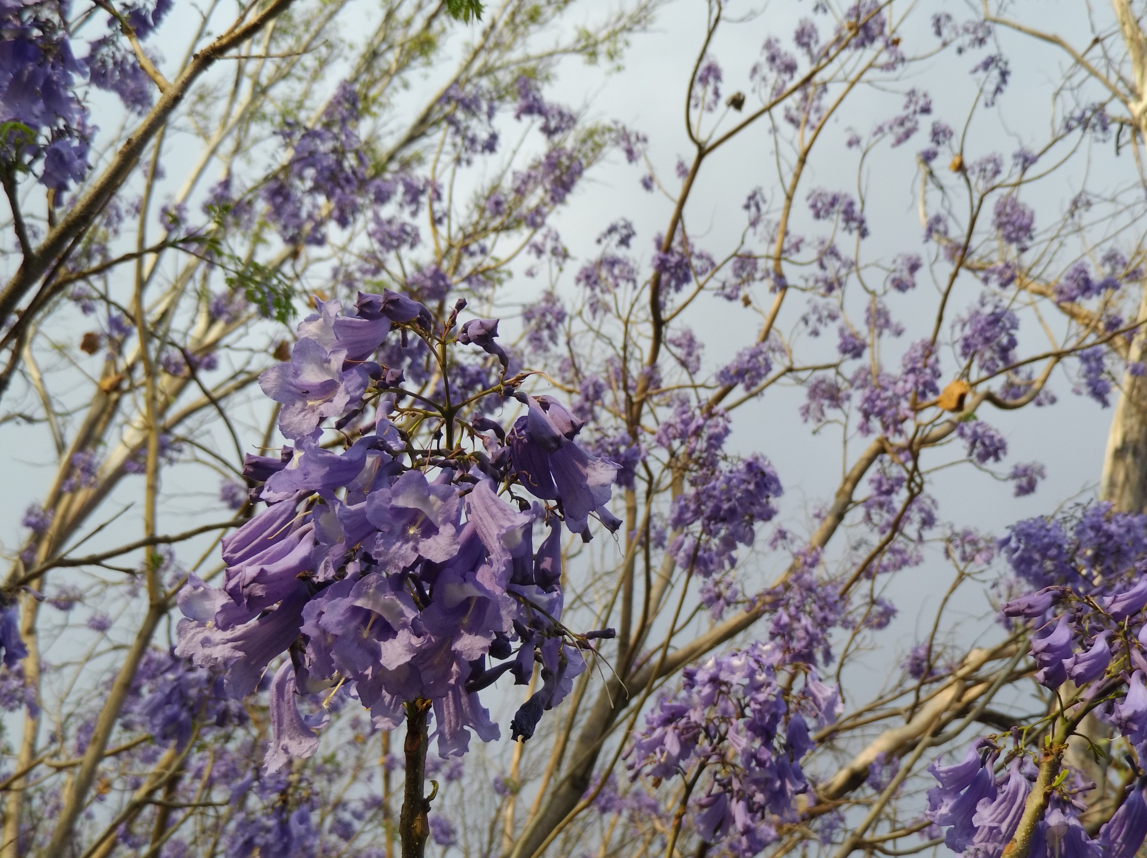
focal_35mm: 49
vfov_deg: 29.6
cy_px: 429
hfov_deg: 38.9
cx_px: 574
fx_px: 1622
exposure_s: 1/400
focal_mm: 8.9
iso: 100
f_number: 4.5
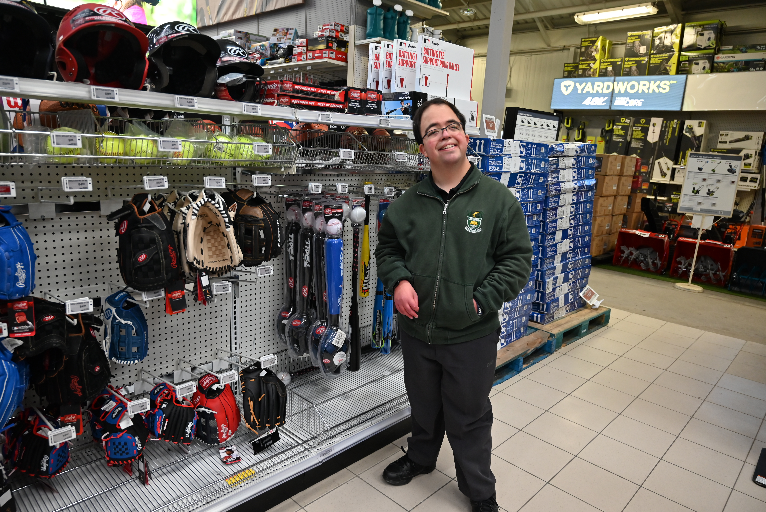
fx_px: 511
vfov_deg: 53.2
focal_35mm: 24
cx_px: 383
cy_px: 256
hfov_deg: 73.7
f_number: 4
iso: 1400
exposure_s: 1/125
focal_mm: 24
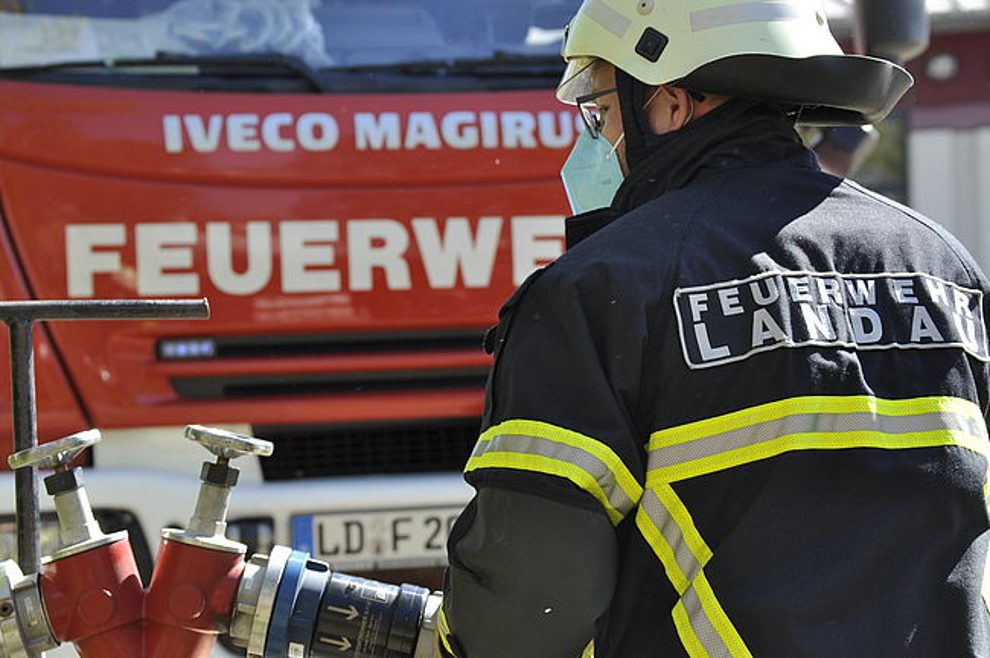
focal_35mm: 129
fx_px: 3544
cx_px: 495
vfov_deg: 10.6
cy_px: 329
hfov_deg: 15.9
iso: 200
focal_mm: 86
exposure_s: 1/200
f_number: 7.1
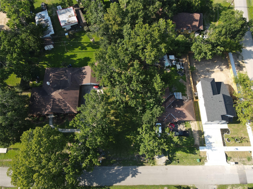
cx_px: 126
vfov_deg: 56.8
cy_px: 94
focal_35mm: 24
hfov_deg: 71.6
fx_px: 175
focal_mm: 4.5
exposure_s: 1/240
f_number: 2.8
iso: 100
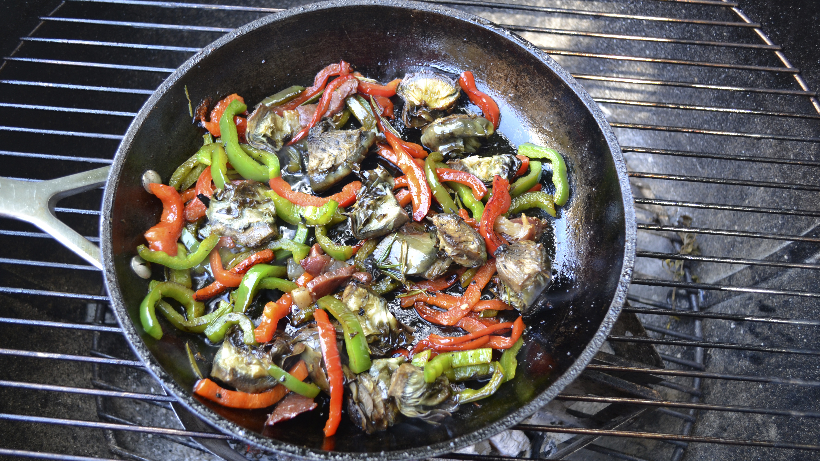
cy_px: 264
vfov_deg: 31.1
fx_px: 826
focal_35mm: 38
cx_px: 409
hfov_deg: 52.8
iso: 400
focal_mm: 24
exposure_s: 1/30
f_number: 4
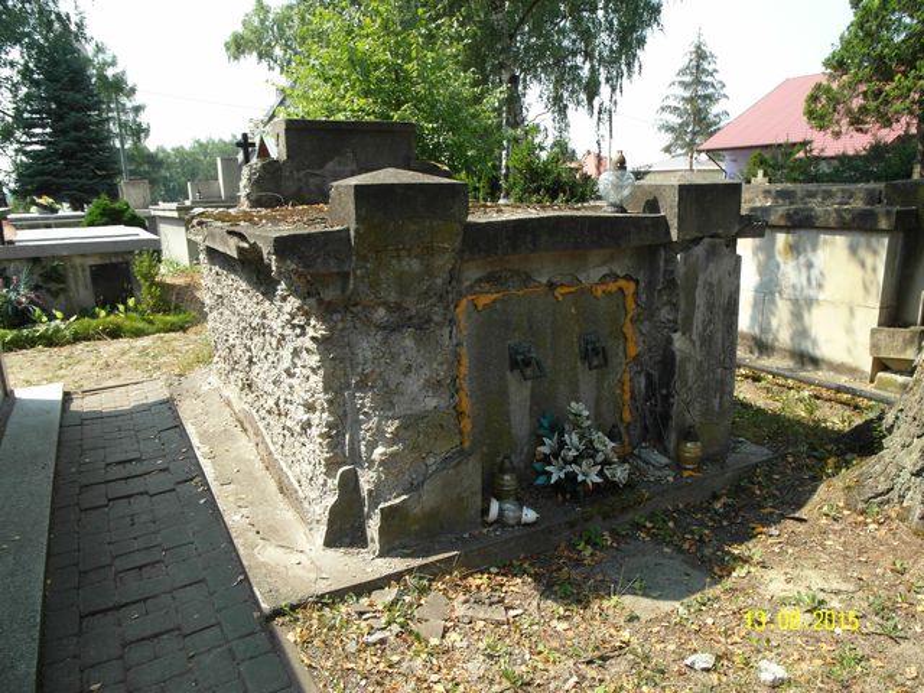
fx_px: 641
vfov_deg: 56.8
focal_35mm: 24
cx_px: 462
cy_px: 346
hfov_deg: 71.6
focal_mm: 5.2
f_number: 3.9
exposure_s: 1/180
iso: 80
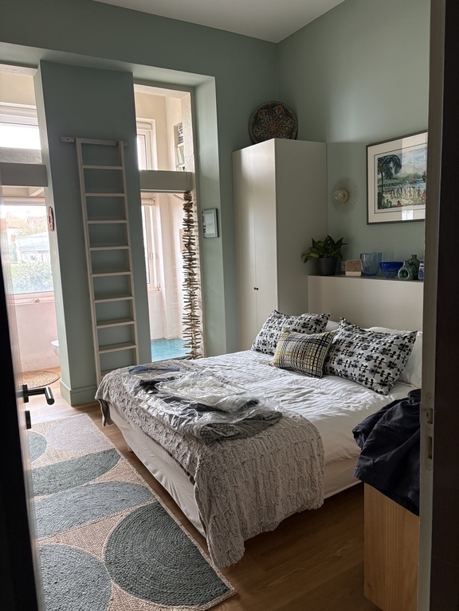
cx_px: 230
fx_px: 460
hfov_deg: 53.1
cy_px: 306
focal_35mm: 26
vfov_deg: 67.3
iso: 200
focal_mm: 5.96
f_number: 1.6
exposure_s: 1/50
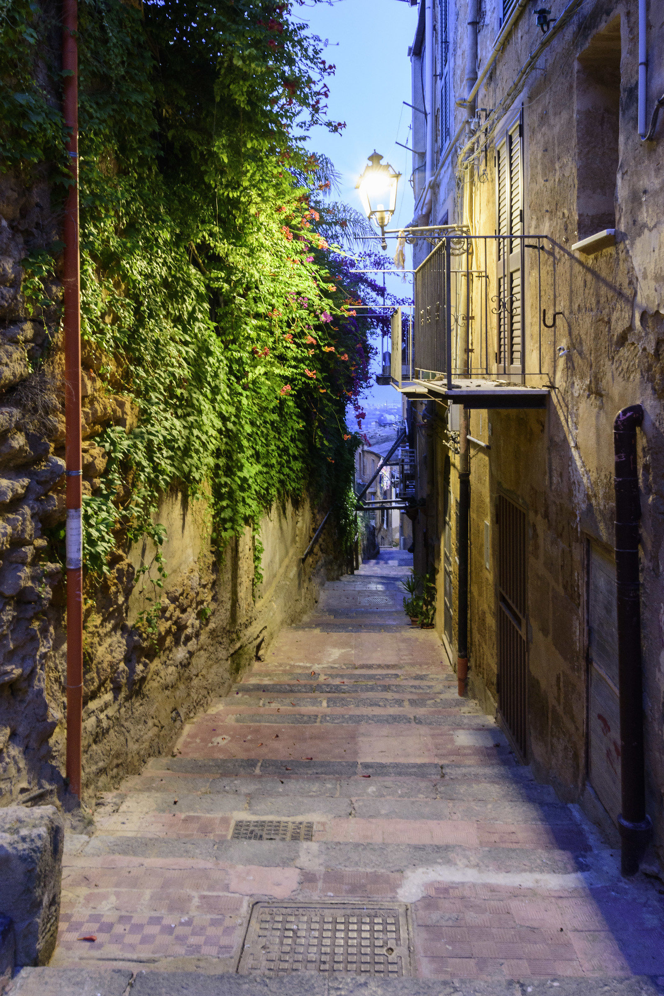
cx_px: 332
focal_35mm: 30
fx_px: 830
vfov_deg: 61.9
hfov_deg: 43.6
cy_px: 498
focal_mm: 20
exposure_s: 1/3
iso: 1000
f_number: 9
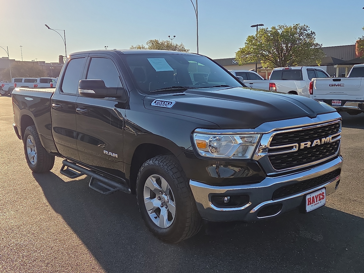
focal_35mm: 34
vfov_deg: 41.8
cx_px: 182
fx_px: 358
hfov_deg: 54.0
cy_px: 136
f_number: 1.8
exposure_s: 1/1667
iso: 25
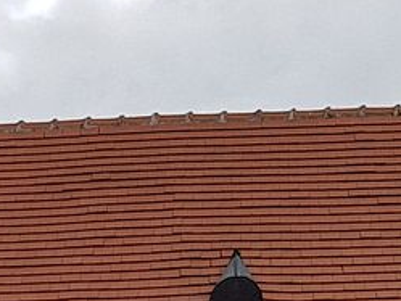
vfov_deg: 8.0
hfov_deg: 11.6
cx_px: -69
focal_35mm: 167
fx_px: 1936
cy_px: 795
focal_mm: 4.2
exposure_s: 1/2288
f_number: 1.7
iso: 50
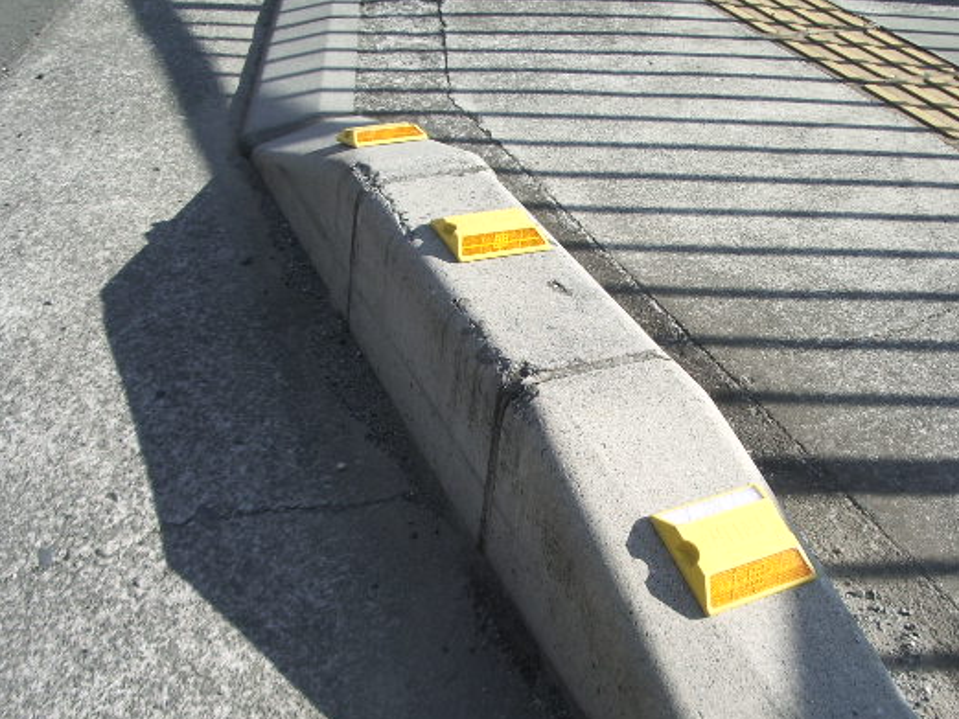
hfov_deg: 43.8
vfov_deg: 33.5
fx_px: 1192
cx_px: 526
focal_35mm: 43
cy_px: 436
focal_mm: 5.8
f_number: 4.3
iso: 50
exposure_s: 1/320
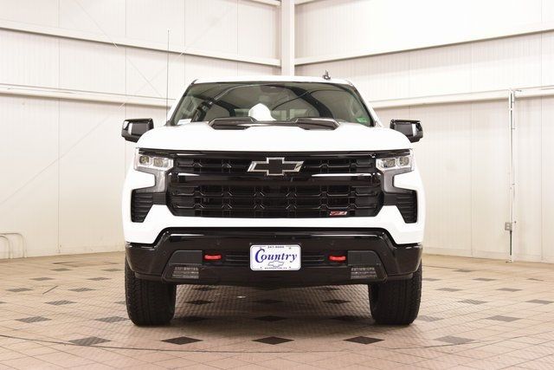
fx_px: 831
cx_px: 277
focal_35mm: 54
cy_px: 185
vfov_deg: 25.1
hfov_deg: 36.9
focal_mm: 36
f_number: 7.1
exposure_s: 1/60
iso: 1600
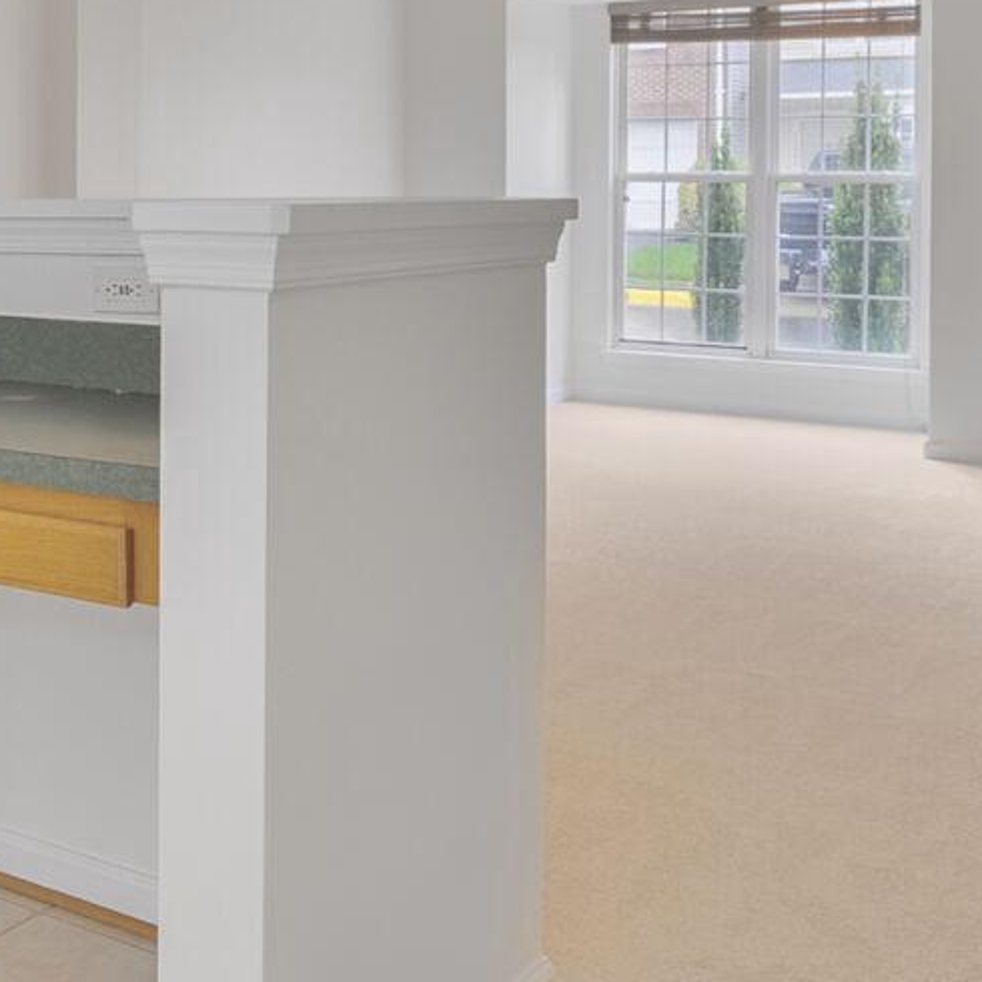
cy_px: 277
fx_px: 1541
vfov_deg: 34.8
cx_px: -154
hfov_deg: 30.7
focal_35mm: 48
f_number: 7.1
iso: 200
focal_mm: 16
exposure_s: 1/6
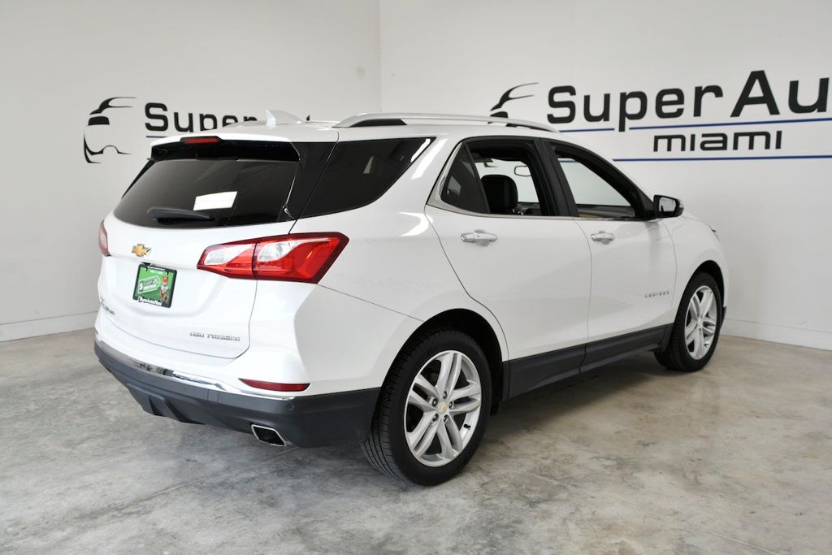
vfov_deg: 38.9
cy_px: 278
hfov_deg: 55.8
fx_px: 786
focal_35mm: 34
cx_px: 416
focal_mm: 34
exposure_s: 1/500
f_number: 4.5
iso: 500
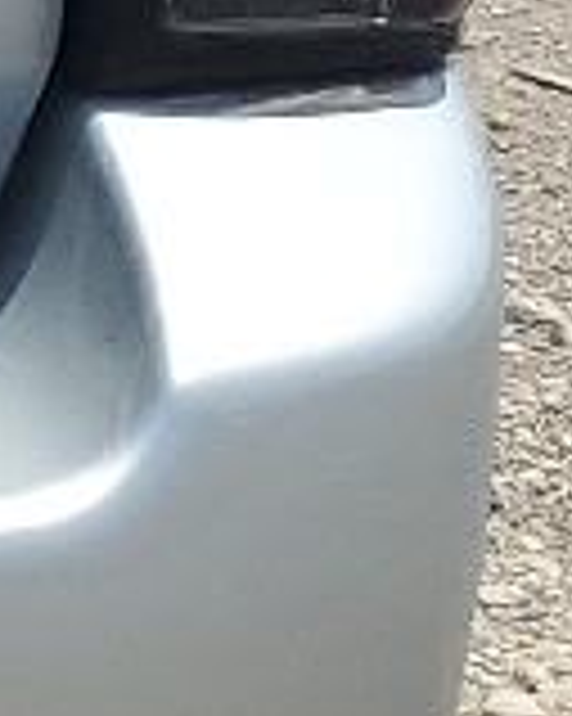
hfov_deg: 5.2
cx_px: -1986
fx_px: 5401
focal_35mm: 255
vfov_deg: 7.4
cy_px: -414
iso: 50
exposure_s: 1/3333
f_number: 1.5
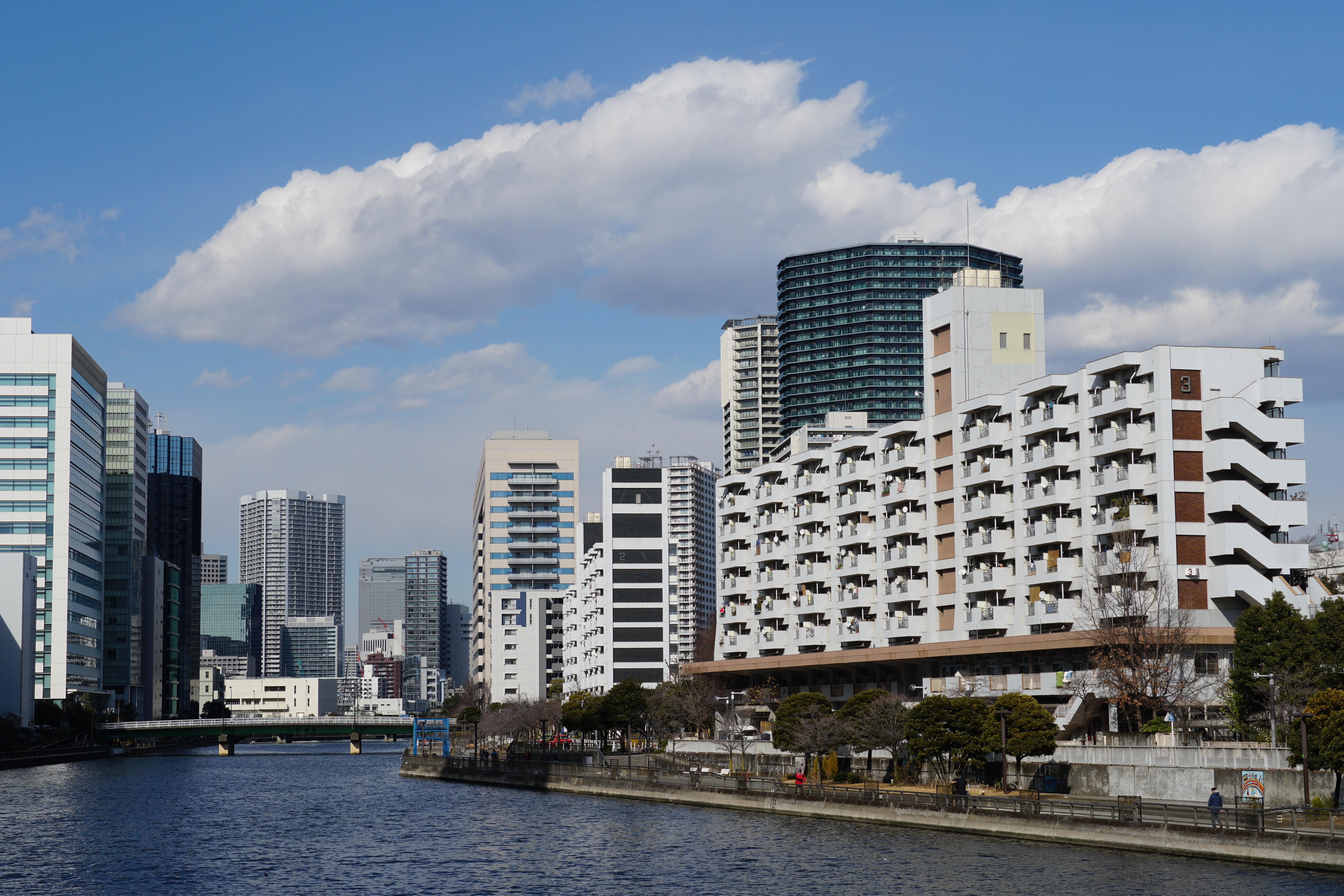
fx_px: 2408
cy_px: 448
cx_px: 672
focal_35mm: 64
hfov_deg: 31.2
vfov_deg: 21.1
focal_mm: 43
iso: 100
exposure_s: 1/250
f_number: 11
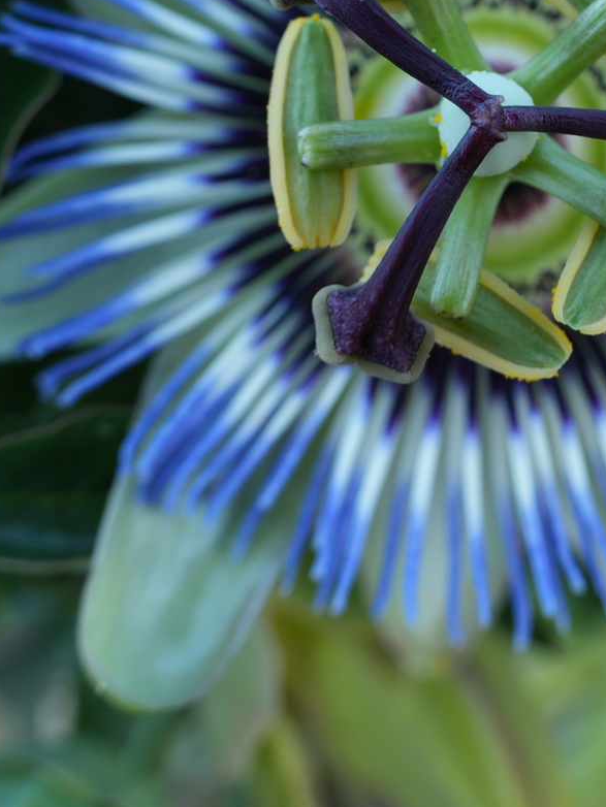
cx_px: 608
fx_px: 1796
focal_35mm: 77
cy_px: 153
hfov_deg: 18.6
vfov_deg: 24.9
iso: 200
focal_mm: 29
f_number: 7.1
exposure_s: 1/30
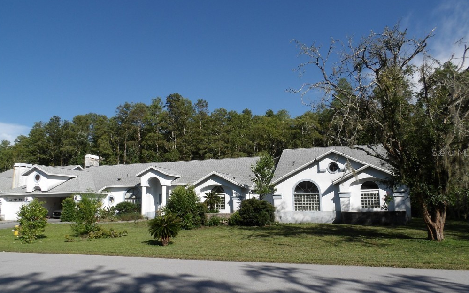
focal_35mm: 25
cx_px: 236
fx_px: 319
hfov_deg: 72.6
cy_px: 152
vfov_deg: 49.2
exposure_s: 1/939
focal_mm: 4.2
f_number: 4.1
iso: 100
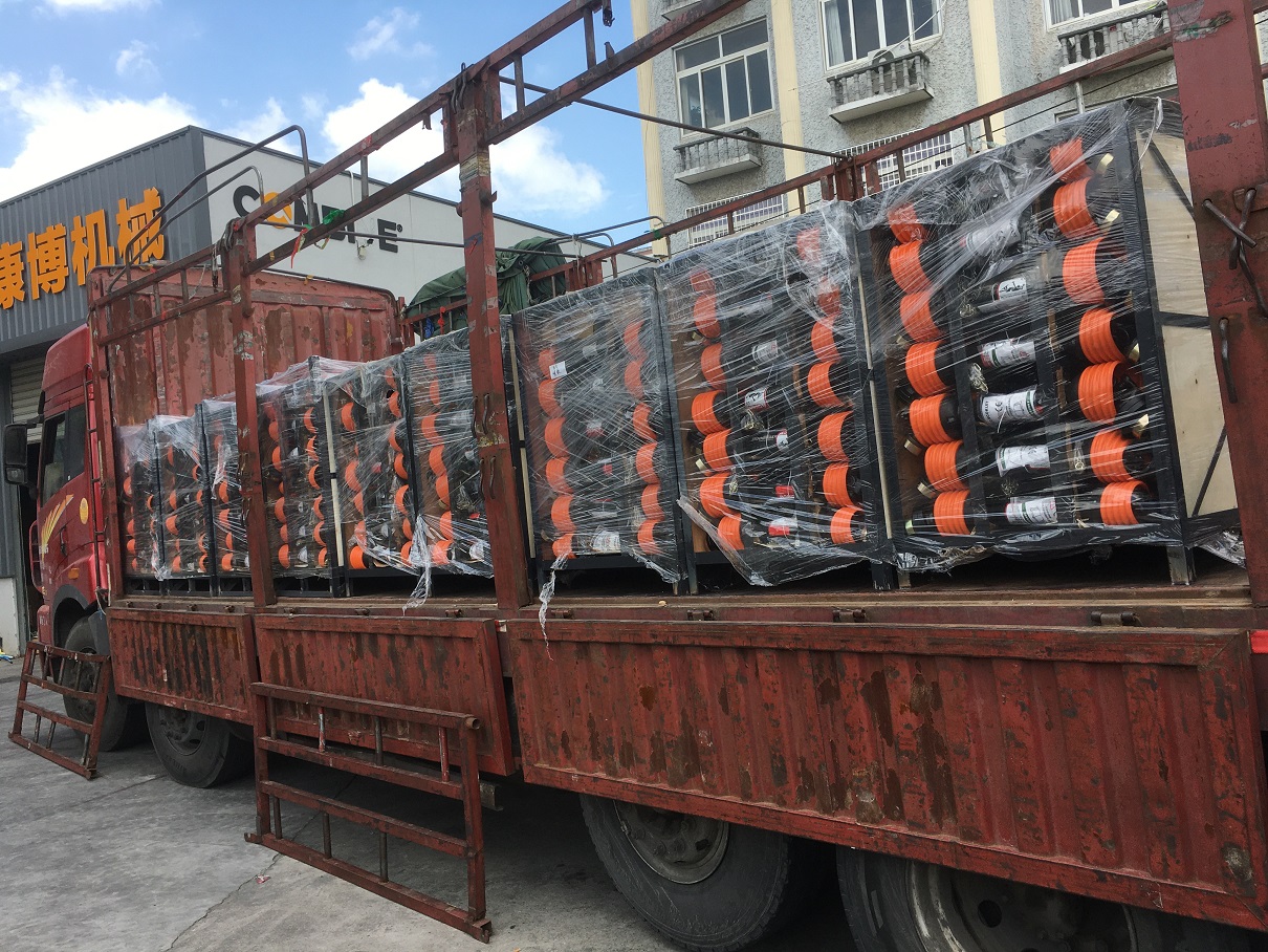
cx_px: 634
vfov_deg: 48.2
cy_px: 476
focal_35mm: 29
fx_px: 1062
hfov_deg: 61.6
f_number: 2.2
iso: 25
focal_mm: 4.15
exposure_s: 1/630
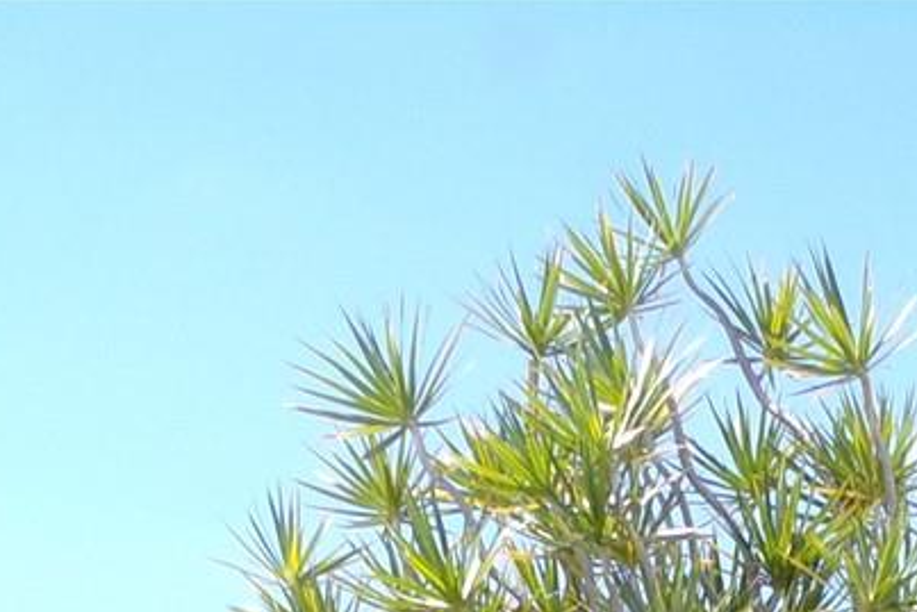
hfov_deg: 19.8
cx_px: 990
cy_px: 1361
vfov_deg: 11.8
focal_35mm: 99
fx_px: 2523
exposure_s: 1/60
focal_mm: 4.3
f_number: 8
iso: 80
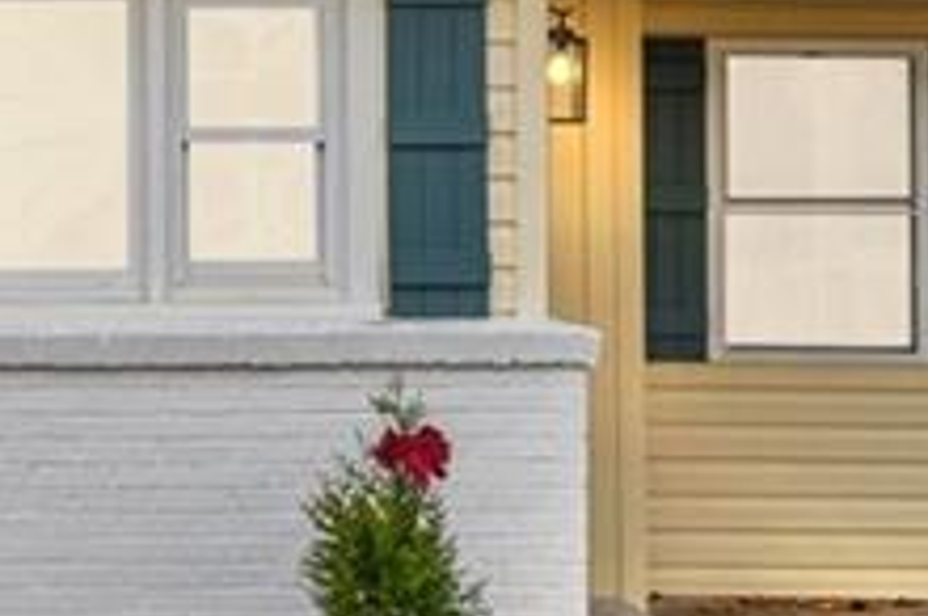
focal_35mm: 135
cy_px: 70
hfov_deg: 14.8
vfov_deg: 10.1
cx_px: -148
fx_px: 3475
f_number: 7.1
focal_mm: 29
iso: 200
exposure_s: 1/160
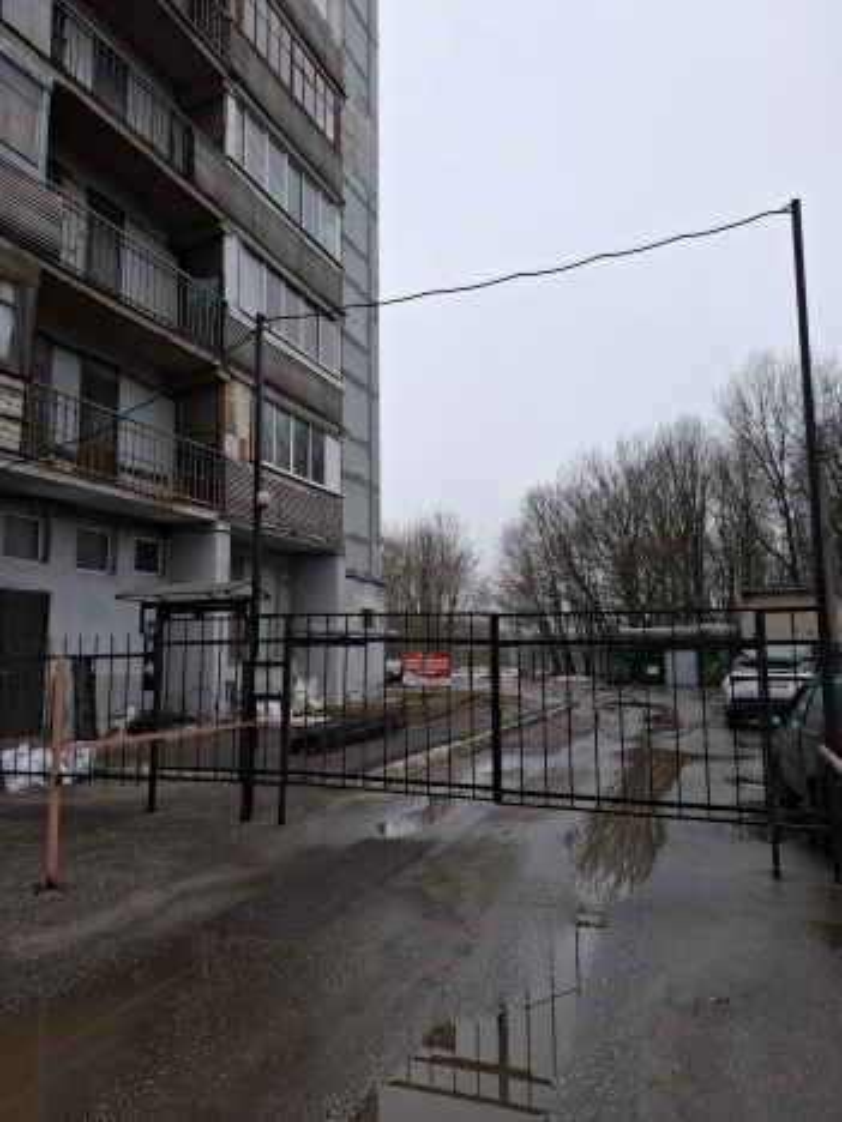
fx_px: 746
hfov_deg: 58.9
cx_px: 421
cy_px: 561
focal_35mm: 23
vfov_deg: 73.9
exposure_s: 1/109
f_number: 1.8
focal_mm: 5.54
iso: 50
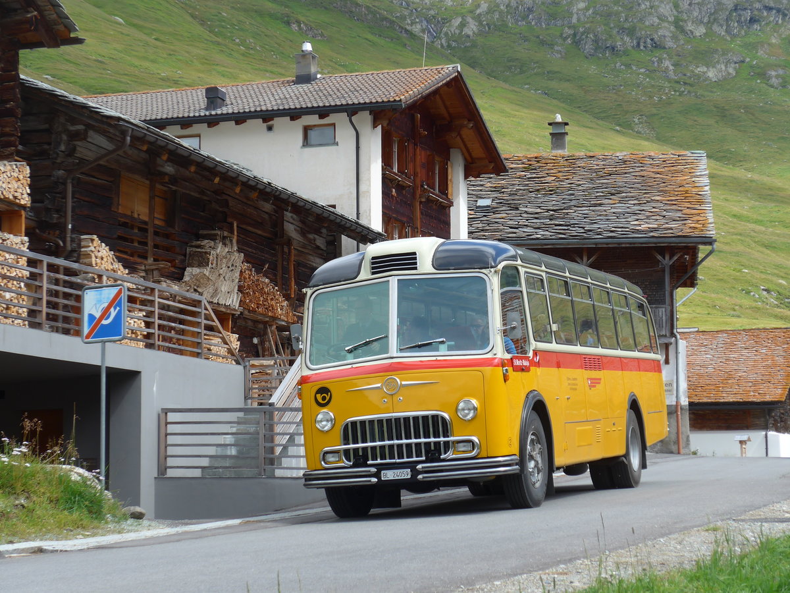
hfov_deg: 22.8
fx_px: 1963
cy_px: 296
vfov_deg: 17.2
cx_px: 395
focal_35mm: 86
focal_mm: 17
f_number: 4.5
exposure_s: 1/320
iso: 80
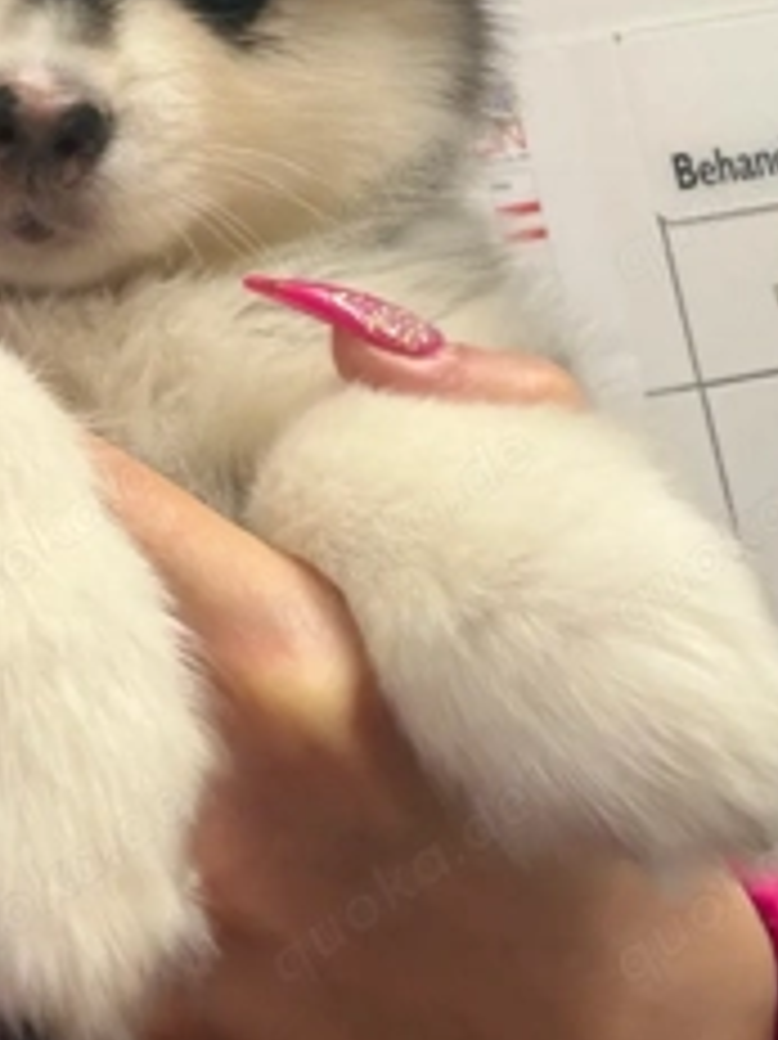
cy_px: 230
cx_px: 153
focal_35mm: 52
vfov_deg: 35.8
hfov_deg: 27.4
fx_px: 1560
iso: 125
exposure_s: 1/50
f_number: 1.9
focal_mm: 2.71
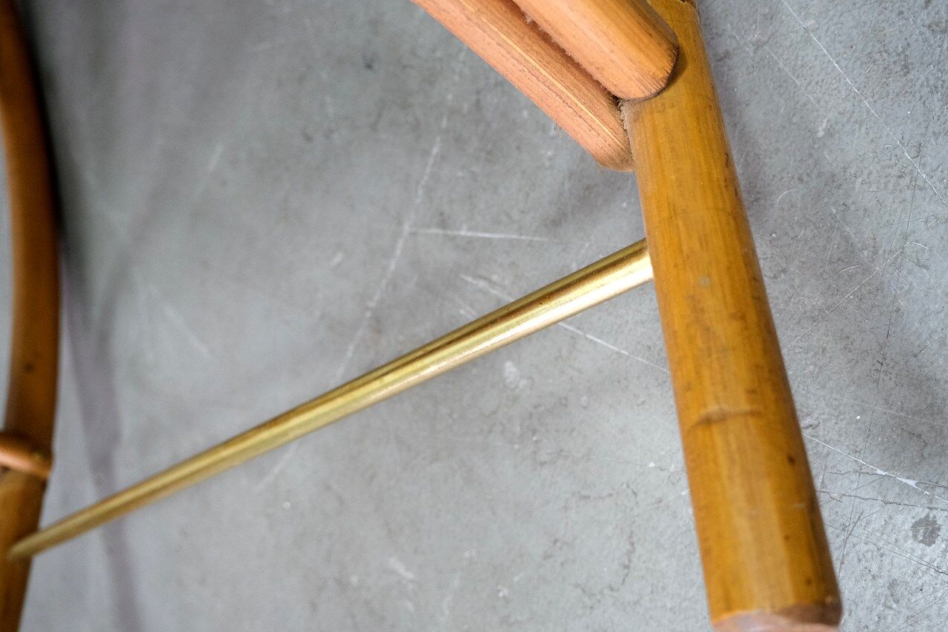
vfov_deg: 41.1
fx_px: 843
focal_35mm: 32
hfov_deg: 58.7
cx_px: 474
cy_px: 316
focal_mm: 21.2
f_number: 4
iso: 2500
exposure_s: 1/30
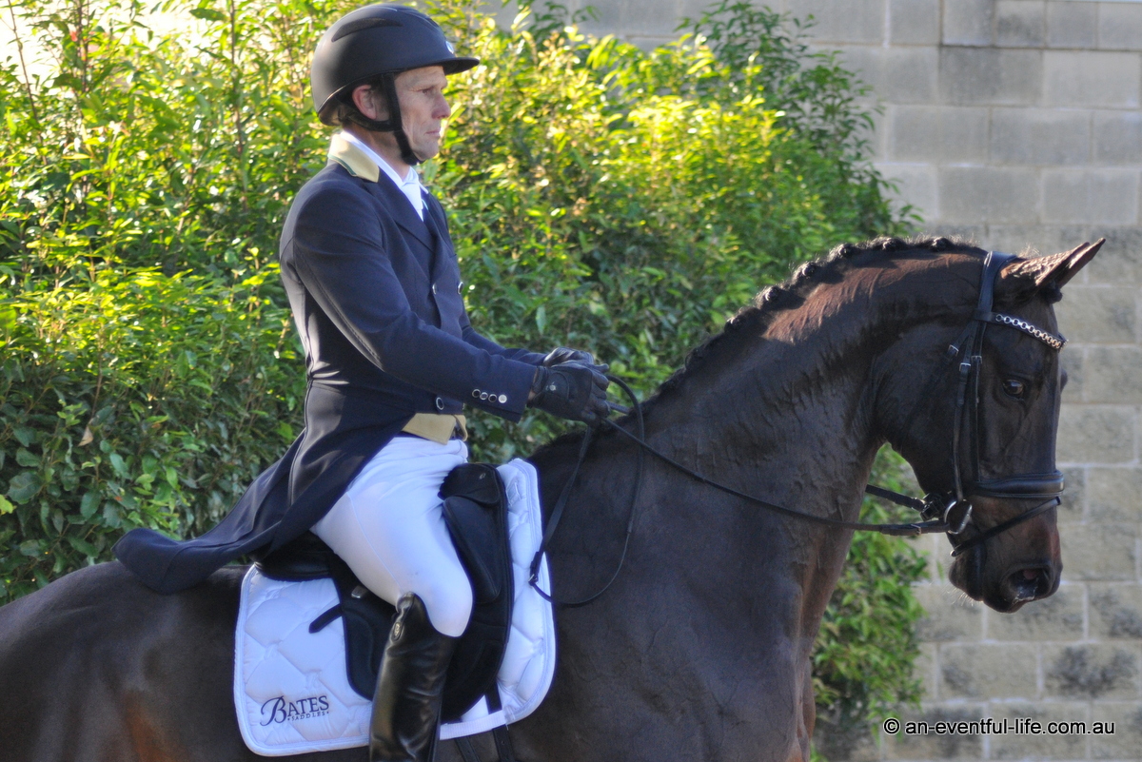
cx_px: 571
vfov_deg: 8.2
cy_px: 381
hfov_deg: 12.2
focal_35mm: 168
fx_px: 5331
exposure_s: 1/800
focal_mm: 112
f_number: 4.2
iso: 800
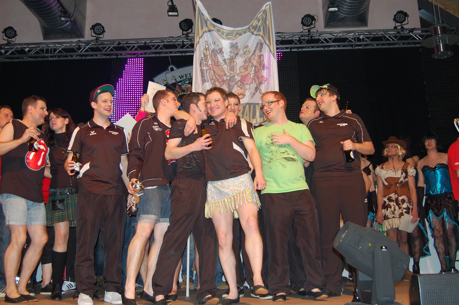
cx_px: 221
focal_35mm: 40
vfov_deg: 33.2
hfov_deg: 48.5
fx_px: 510
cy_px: 123
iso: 400
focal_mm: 20
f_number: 3.8
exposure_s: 1/60
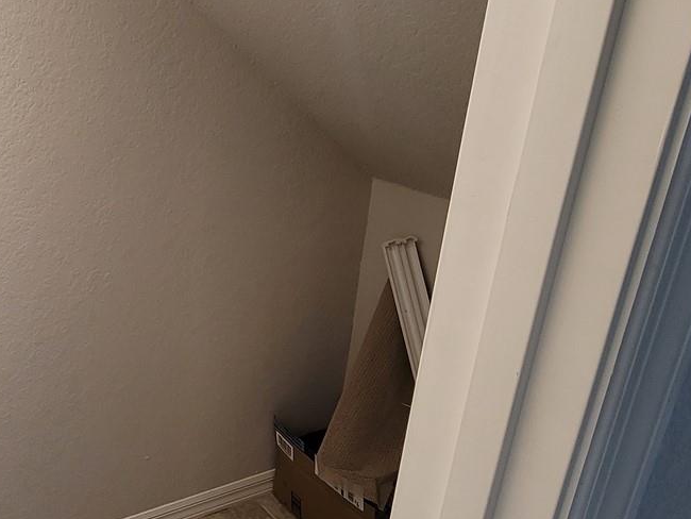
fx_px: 639
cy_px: 240
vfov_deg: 44.2
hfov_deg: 49.7
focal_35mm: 32
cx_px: 53
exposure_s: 1/60
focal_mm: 2.2
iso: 160
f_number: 2.2
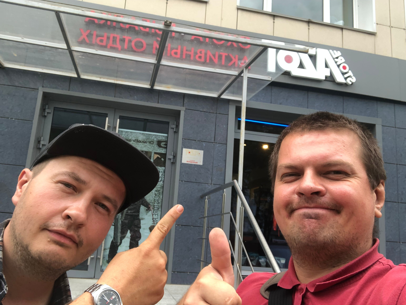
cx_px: 203
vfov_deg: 44.2
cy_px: 152
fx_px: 376
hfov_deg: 56.8
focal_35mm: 32
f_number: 2.2
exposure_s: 1/100
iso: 40
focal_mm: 2.87
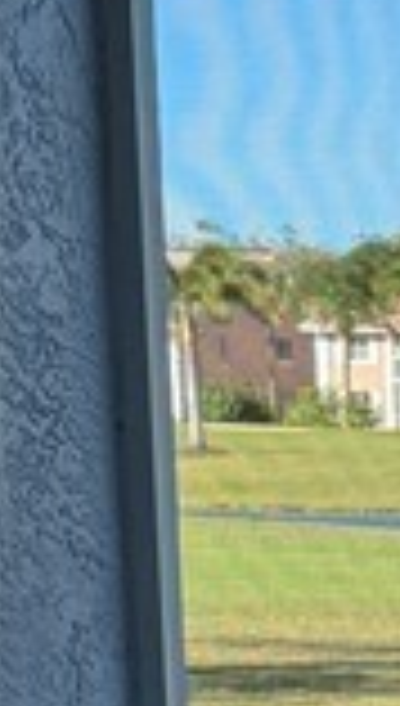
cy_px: 868
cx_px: 2292
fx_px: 3187
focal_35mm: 170
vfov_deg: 12.3
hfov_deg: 5.0
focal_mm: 6.86
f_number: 1.78
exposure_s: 1/1366
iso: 80
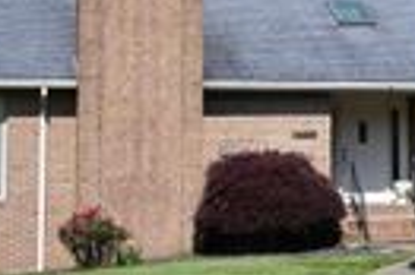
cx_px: 488
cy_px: 55
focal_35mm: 112
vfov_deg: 12.2
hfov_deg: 17.5
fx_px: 1289
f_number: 7.1
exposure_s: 1/400
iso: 100
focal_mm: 19.5
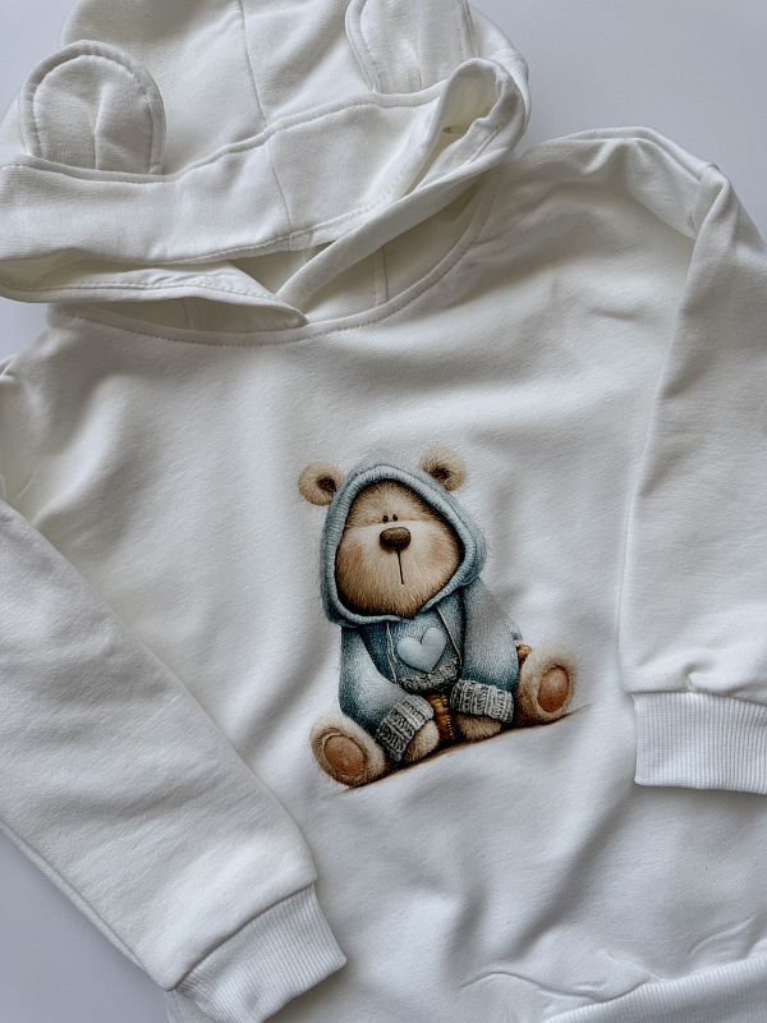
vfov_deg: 71.6
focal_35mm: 24
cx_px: 384
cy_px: 512
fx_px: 709
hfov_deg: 56.8
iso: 64
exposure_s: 1/213
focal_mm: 6.76
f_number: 1.78
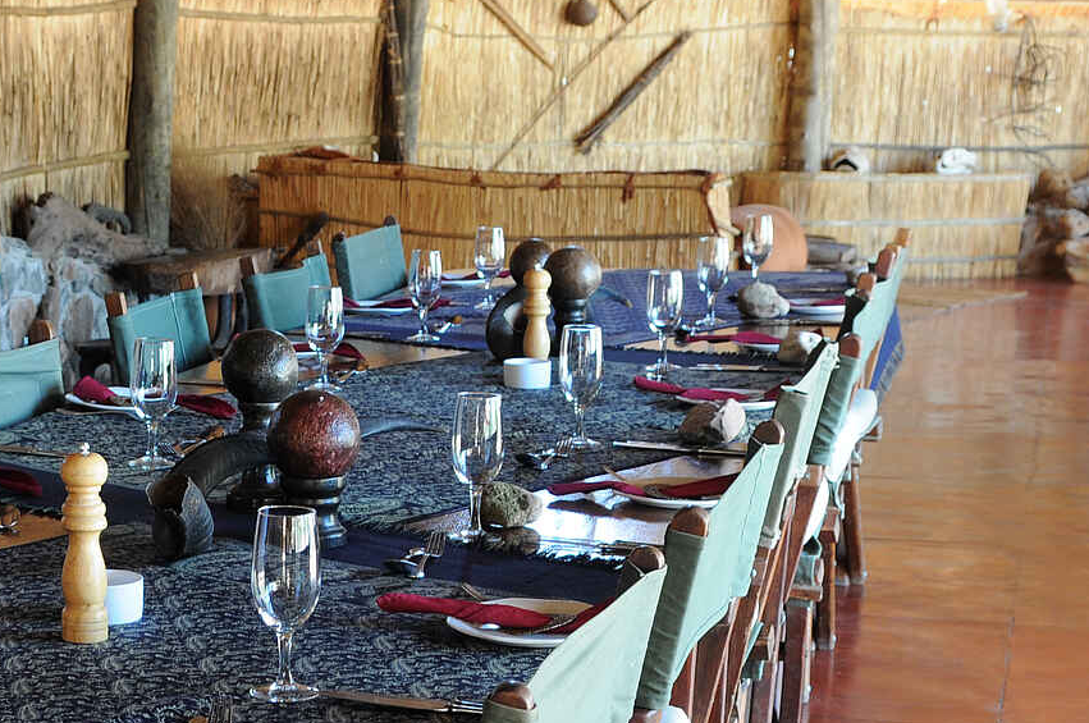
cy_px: 644
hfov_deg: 22.8
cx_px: 216
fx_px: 2658
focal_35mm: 88
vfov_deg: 15.3
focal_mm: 26
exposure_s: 1/10
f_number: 5.6
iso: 250
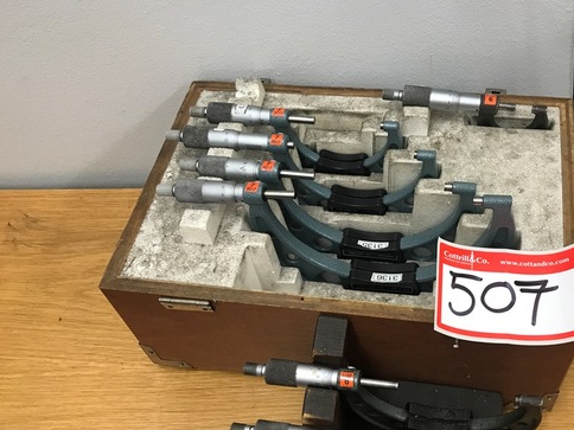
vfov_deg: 38.3
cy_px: 278
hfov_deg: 49.8
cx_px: 345
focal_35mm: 37
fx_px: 614
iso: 40
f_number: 1.8
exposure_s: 1/33
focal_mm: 3.99
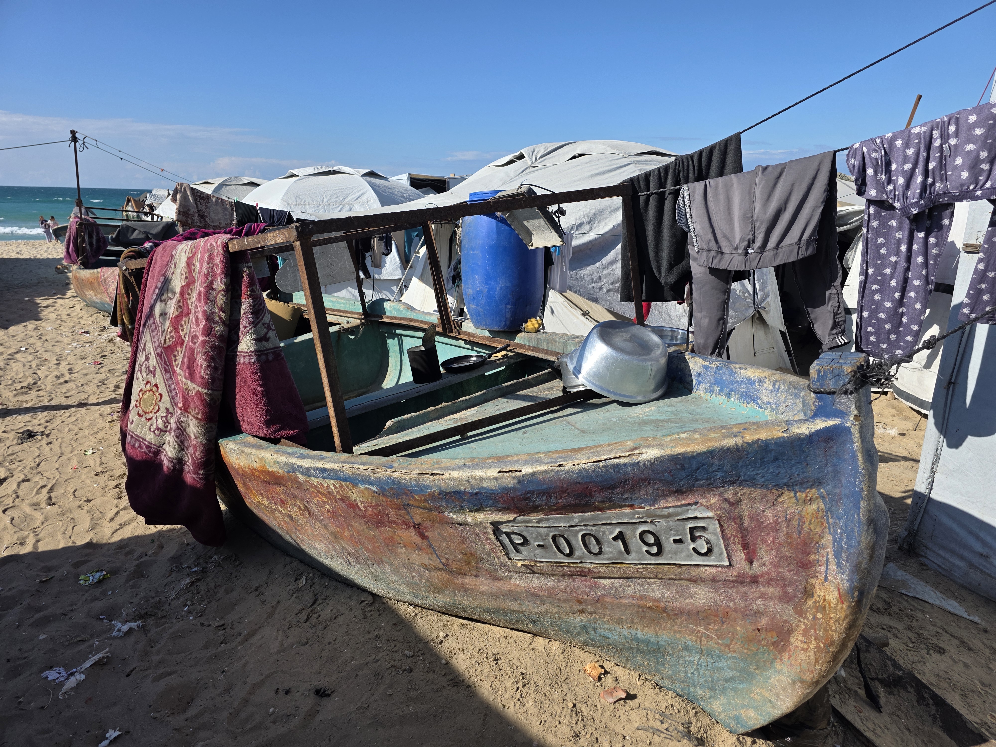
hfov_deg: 73.9
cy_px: 374
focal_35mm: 23
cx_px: 498
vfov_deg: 58.9
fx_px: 662
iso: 80
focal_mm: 6.3
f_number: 1.7
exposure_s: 1/6355
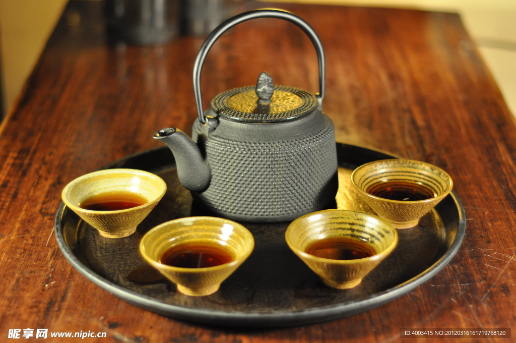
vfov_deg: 18.1
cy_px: 172
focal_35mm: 75
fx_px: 1074
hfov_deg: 27.0
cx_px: 258
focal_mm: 50
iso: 1000
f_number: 2.2
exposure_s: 1/40
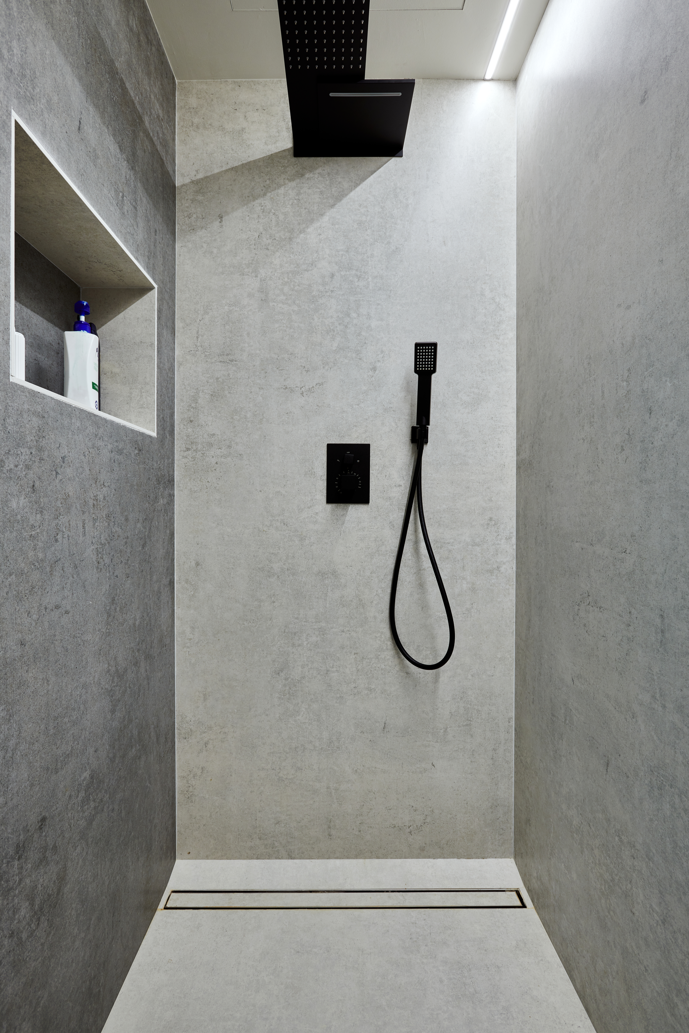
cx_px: 344
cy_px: 516
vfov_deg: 93.3
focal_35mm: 17
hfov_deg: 70.4
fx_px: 488
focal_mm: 17
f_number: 11
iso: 64
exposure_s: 1
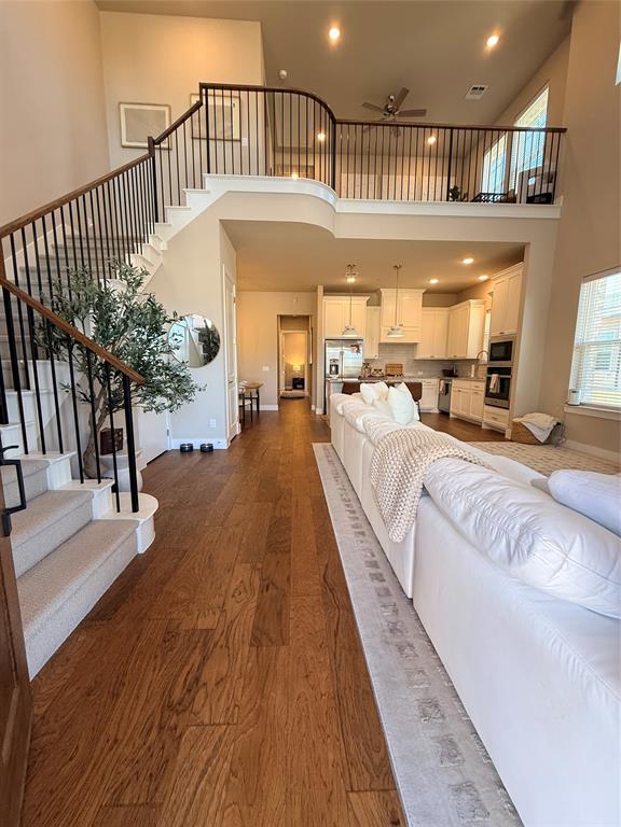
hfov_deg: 85.7
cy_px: 414
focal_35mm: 14
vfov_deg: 102.1
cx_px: 310
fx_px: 335
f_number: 2.2
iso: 160
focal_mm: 2.22
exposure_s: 1/120
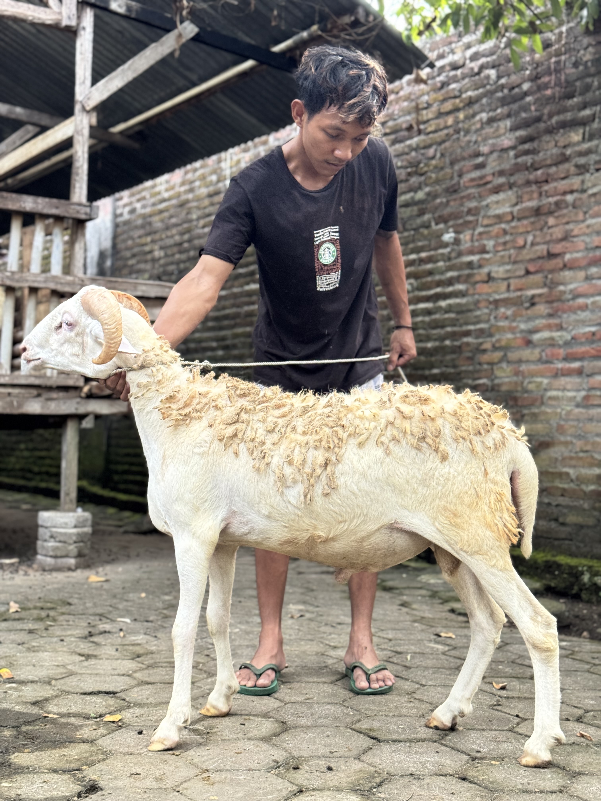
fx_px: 1111
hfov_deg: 30.3
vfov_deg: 39.7
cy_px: 400
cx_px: 300
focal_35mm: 48
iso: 250
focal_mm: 6.76
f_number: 1.78
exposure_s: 1/44
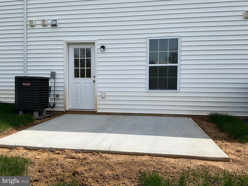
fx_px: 208
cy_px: 93
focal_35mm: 29
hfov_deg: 61.7
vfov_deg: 48.2
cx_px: 124
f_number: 1.8
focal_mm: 3
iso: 25
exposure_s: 1/2538
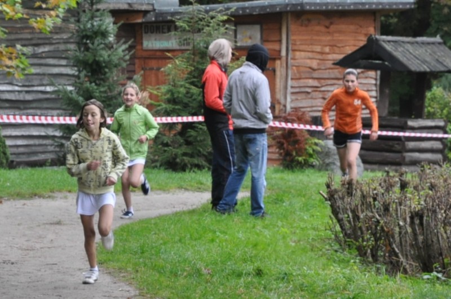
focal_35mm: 128
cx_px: 226
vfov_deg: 10.7
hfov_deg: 16.1
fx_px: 1595
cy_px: 150
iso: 1000
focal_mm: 85
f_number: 5.6
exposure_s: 1/100
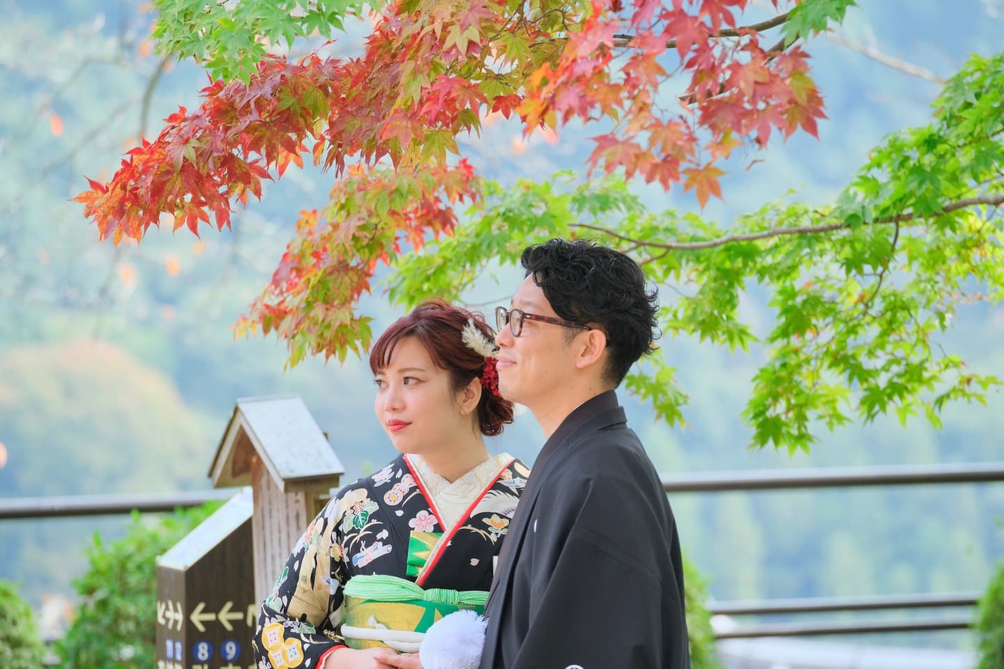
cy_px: 334
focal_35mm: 210
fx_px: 5856
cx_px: 502
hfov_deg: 9.8
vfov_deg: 6.5
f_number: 4
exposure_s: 1/250
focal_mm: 140
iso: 800
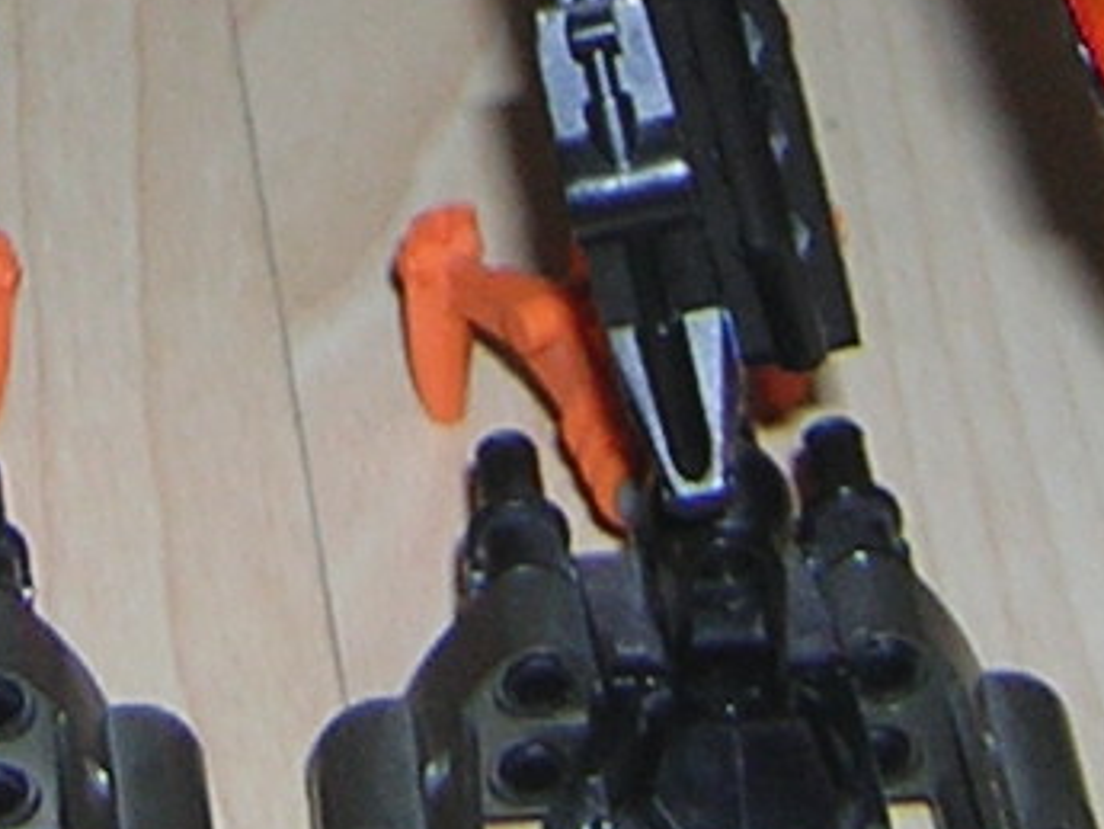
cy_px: -538
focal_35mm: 167
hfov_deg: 11.8
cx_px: 416
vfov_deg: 8.6
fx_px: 5328
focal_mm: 4.7
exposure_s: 1/60.1
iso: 50
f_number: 2.6
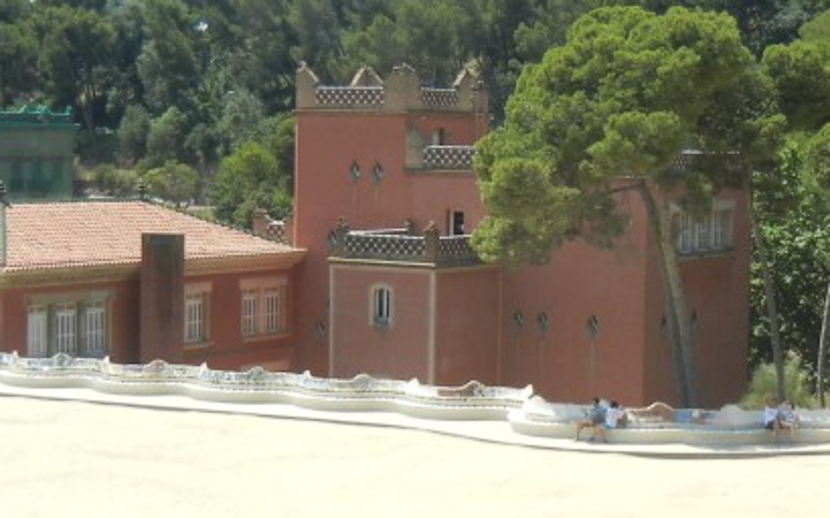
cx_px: 526
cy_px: 316
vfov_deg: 14.5
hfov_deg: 23.0
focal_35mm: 90
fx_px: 2035
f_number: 7.2
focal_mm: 6.2
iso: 160
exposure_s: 1/276
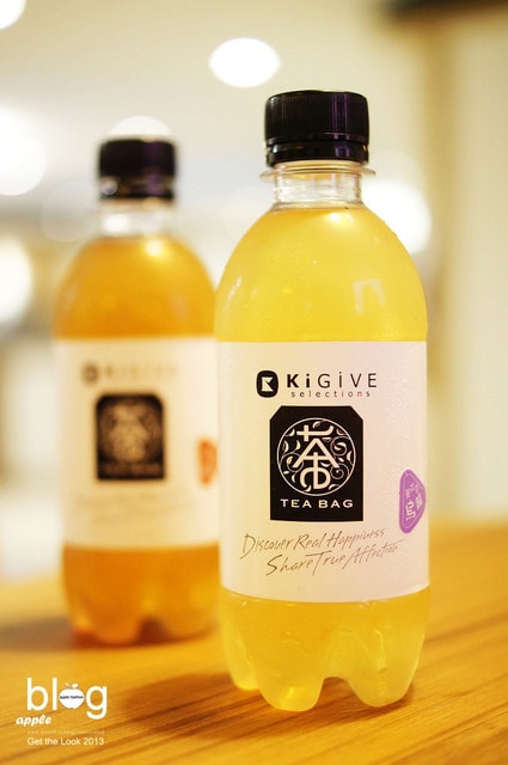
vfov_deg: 37.9
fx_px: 1114
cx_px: 254
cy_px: 382
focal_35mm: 52
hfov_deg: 25.7
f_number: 1.8
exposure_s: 1/60
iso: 800
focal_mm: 35
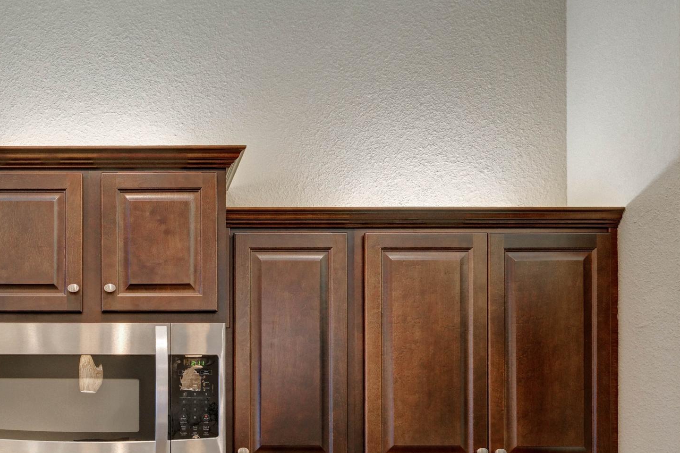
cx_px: 71
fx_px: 944
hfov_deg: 37.1
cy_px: 455
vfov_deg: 25.6
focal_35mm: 50
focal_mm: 16
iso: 400
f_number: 8
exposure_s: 1/40
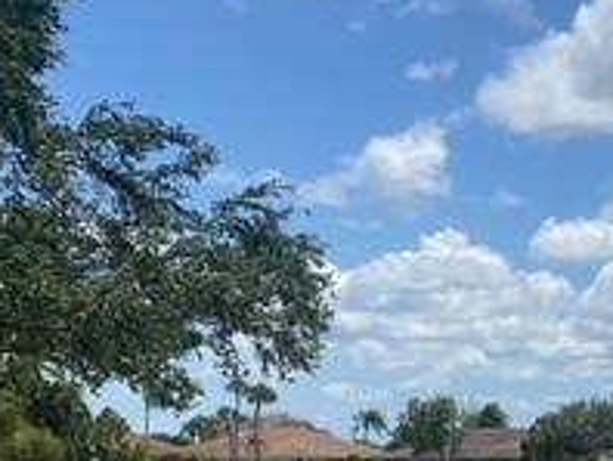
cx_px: 885
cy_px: 514
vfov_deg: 17.0
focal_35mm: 84
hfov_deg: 20.4
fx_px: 1489
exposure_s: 1/5495
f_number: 1.8
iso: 32
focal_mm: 4.25
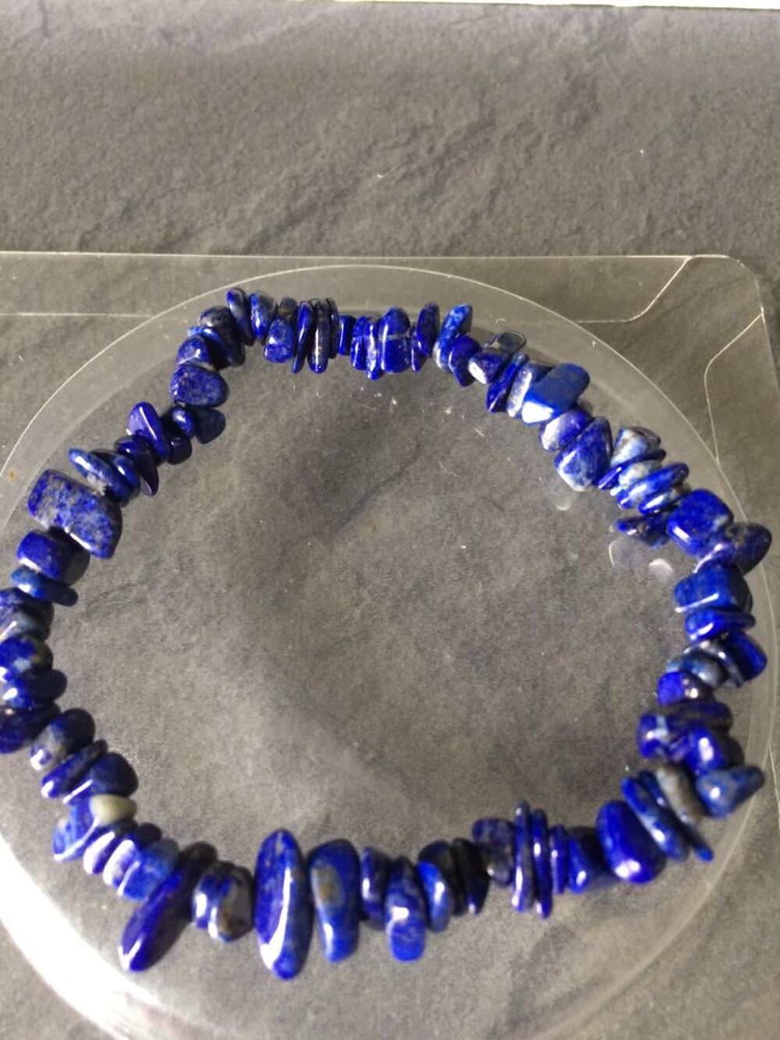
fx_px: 871
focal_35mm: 29
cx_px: 390
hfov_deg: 48.2
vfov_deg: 61.7
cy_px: 520
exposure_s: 1/33
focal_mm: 4.15
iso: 160
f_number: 2.2
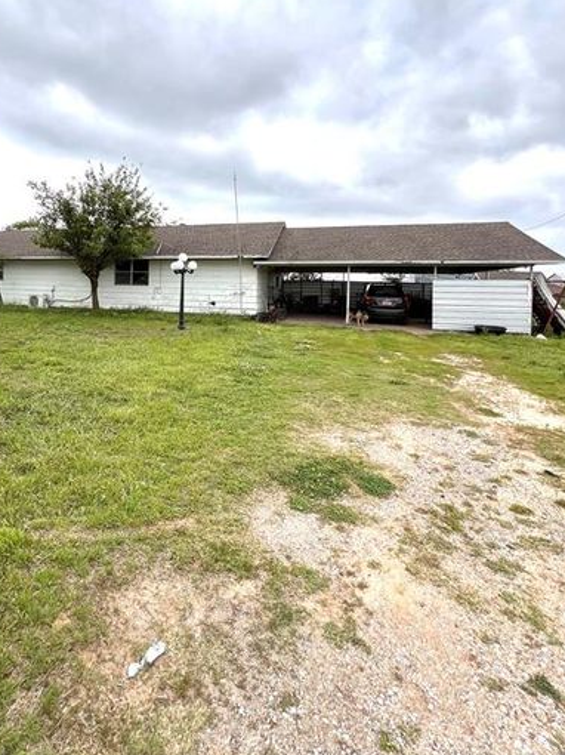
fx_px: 370
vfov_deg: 89.5
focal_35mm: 17
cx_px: 206
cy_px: 289
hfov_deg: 73.2
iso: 32
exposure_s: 1/867
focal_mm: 1.57
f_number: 1.8
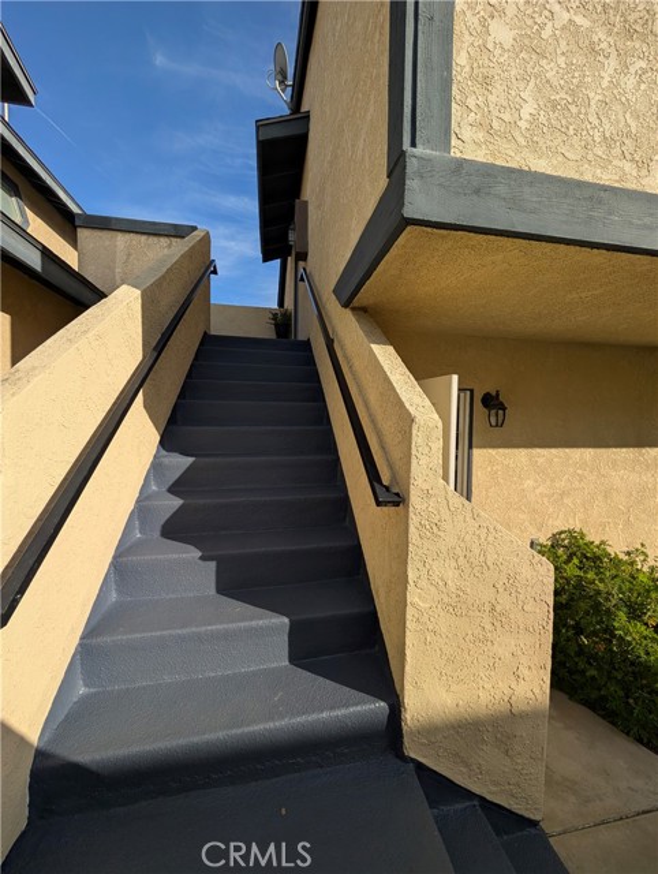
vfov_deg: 110.5
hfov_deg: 94.6
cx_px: 329
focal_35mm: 12
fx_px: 303
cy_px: 437
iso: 50
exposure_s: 1/4505
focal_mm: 2.02
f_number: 1.7
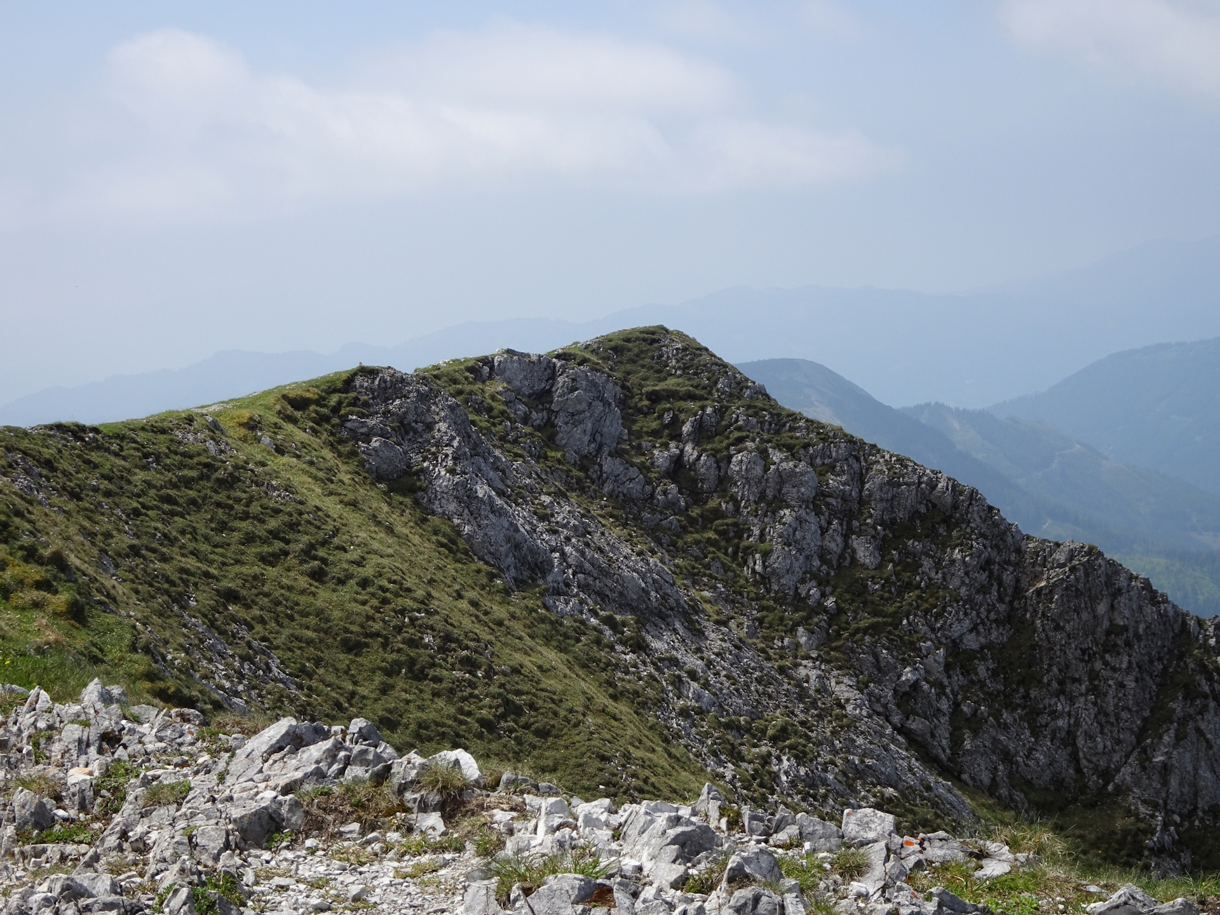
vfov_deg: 19.6
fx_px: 2643
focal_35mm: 75
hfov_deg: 26.0
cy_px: 458
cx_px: 610
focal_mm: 12.87
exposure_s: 1/500
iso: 80
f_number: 5
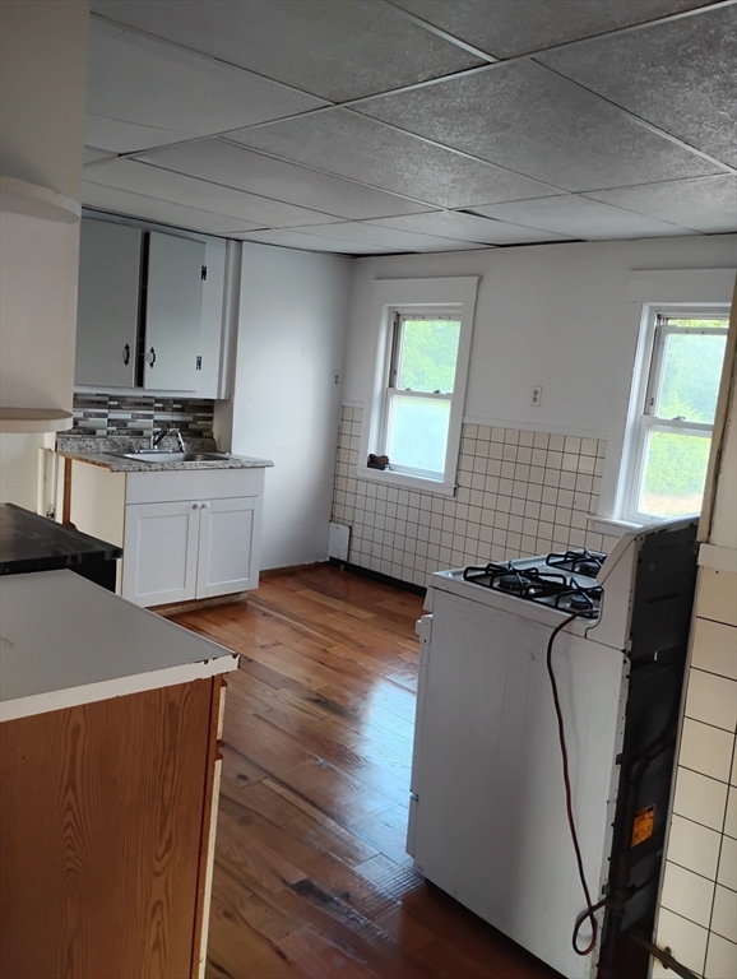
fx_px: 793
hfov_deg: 49.8
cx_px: 368
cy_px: 490
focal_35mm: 28
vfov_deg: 63.4
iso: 884
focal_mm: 4.26
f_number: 1.8
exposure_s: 1/40
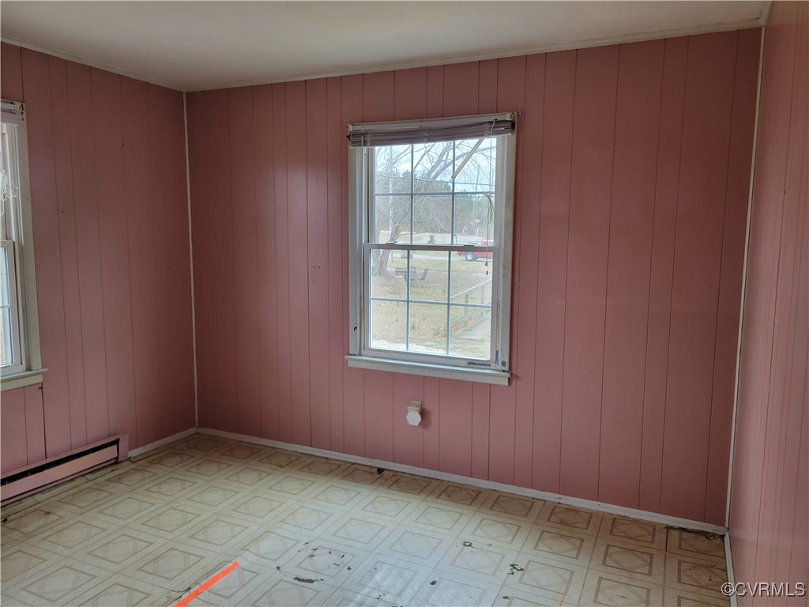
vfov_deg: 53.1
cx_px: 404
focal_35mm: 26
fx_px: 608
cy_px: 304
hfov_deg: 67.3
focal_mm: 5.4
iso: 125
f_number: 1.8
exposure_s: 1/120
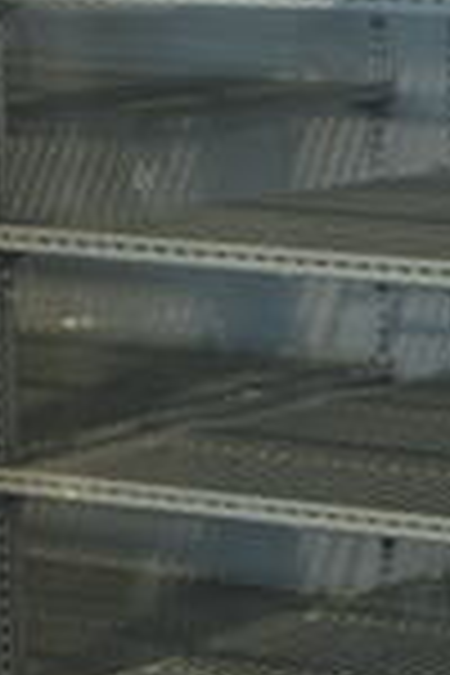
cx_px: 1202
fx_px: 3075
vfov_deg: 12.5
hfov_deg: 7.6
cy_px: 551
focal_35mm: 164
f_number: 3.5
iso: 280
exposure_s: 1/30
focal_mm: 18
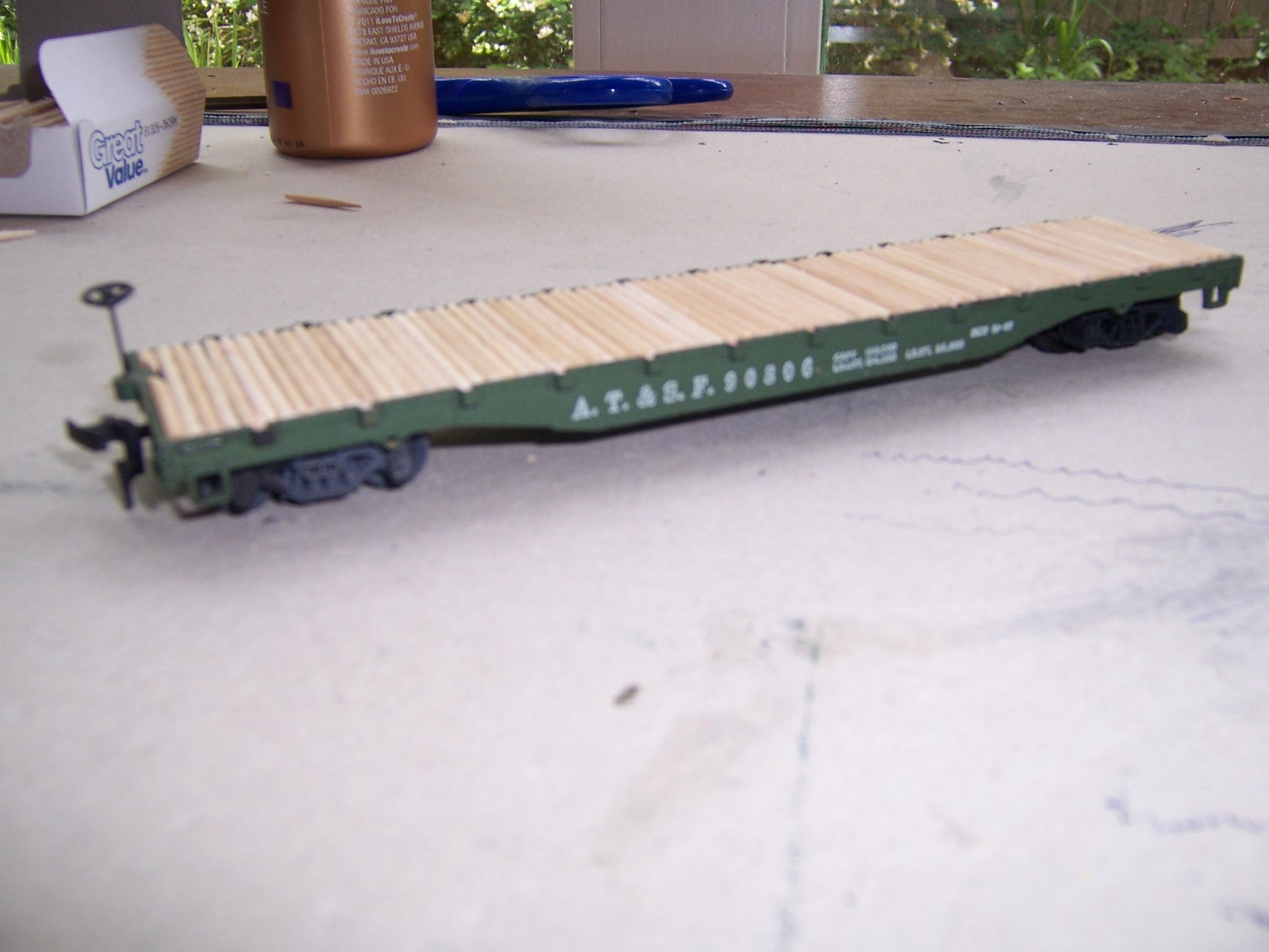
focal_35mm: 33
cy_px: 476
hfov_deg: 55.4
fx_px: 1210
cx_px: 634
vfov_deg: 42.9
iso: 80
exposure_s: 1/90
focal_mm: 5.5
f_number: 3.4
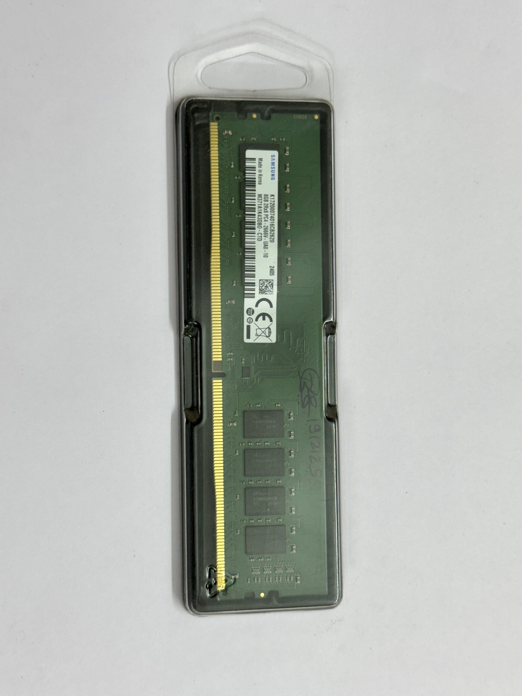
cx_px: 261
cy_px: 348
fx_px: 965
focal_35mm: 48
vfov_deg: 39.7
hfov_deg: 30.3
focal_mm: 6.76
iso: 64
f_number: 1.78
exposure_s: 1/100
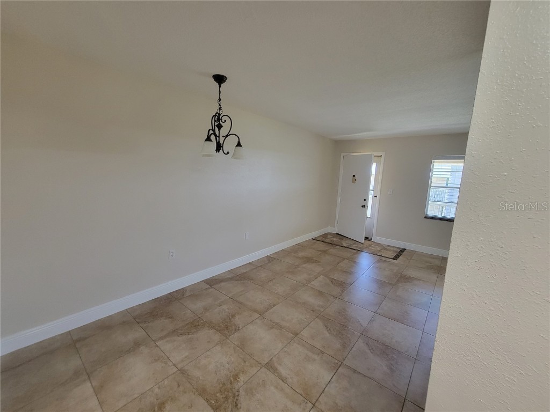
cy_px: 206
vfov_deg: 89.9
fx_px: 207
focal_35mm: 13
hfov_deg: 106.2
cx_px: 275
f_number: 2.2
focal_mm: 2.2
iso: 250
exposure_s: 1/60
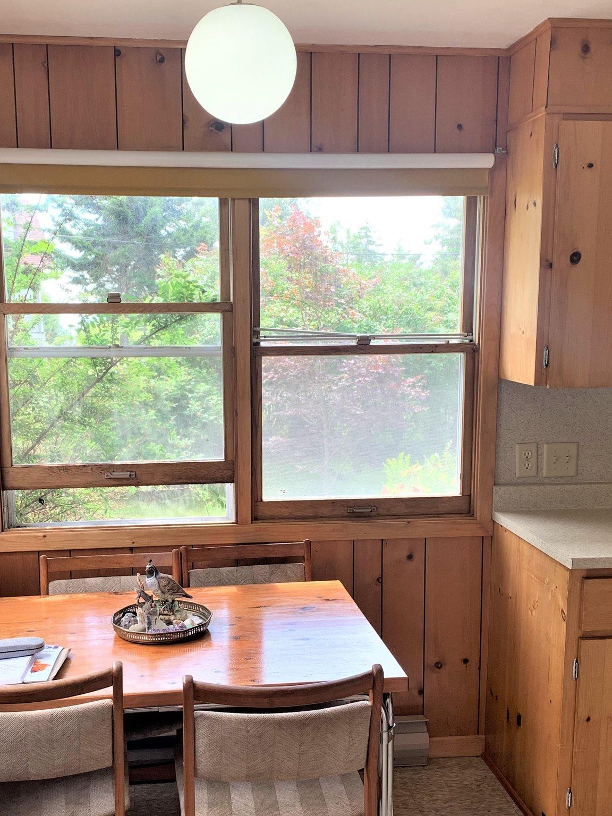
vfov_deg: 47.7
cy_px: 462
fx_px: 919
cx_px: 251
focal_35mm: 39
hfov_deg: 36.7
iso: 32
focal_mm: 4.25
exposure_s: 1/122
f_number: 1.8
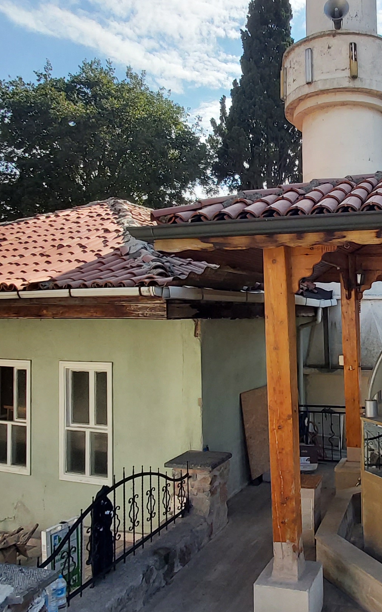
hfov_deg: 45.3
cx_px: 304
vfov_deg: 70.4
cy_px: 301
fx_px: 433
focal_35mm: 26
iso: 40
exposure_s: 1/915
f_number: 2.2
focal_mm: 1.42
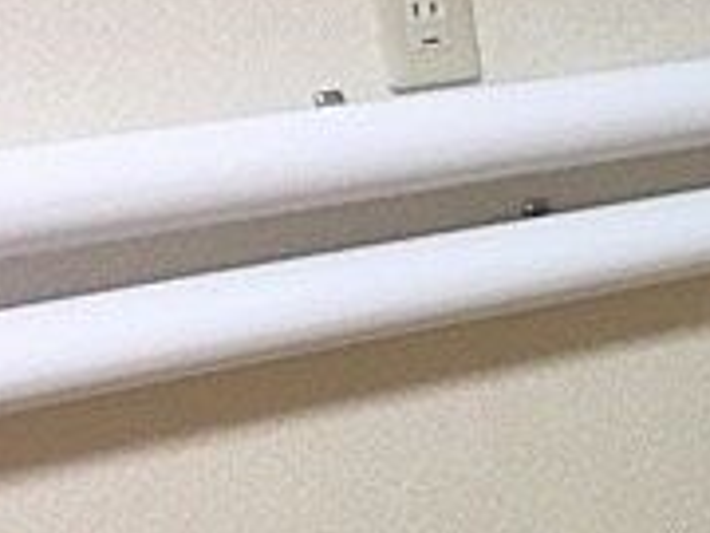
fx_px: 2113
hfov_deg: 16.7
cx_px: 1164
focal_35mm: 103
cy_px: 671
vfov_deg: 13.9
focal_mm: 4.15
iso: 125
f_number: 2.2
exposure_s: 1/33
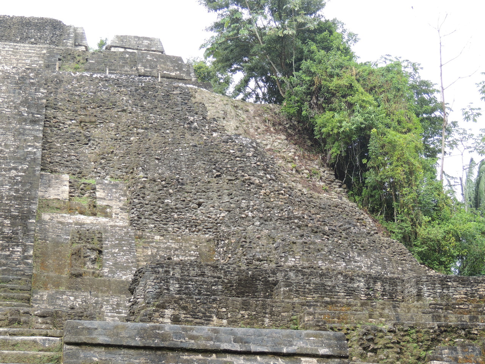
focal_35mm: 70
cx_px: 242
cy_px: 182
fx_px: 981
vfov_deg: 21.0
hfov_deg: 27.8
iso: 100
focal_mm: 12.4
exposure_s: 1/125
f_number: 3.9
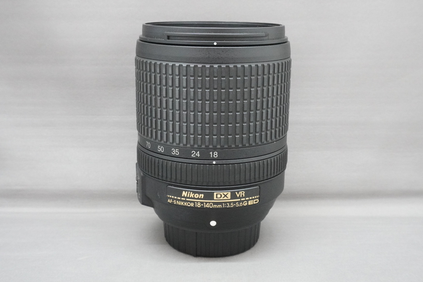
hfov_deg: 45.5
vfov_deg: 31.1
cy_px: 133
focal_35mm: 43
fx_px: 505
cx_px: 215
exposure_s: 1/30
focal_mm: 26
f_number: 11
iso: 6400
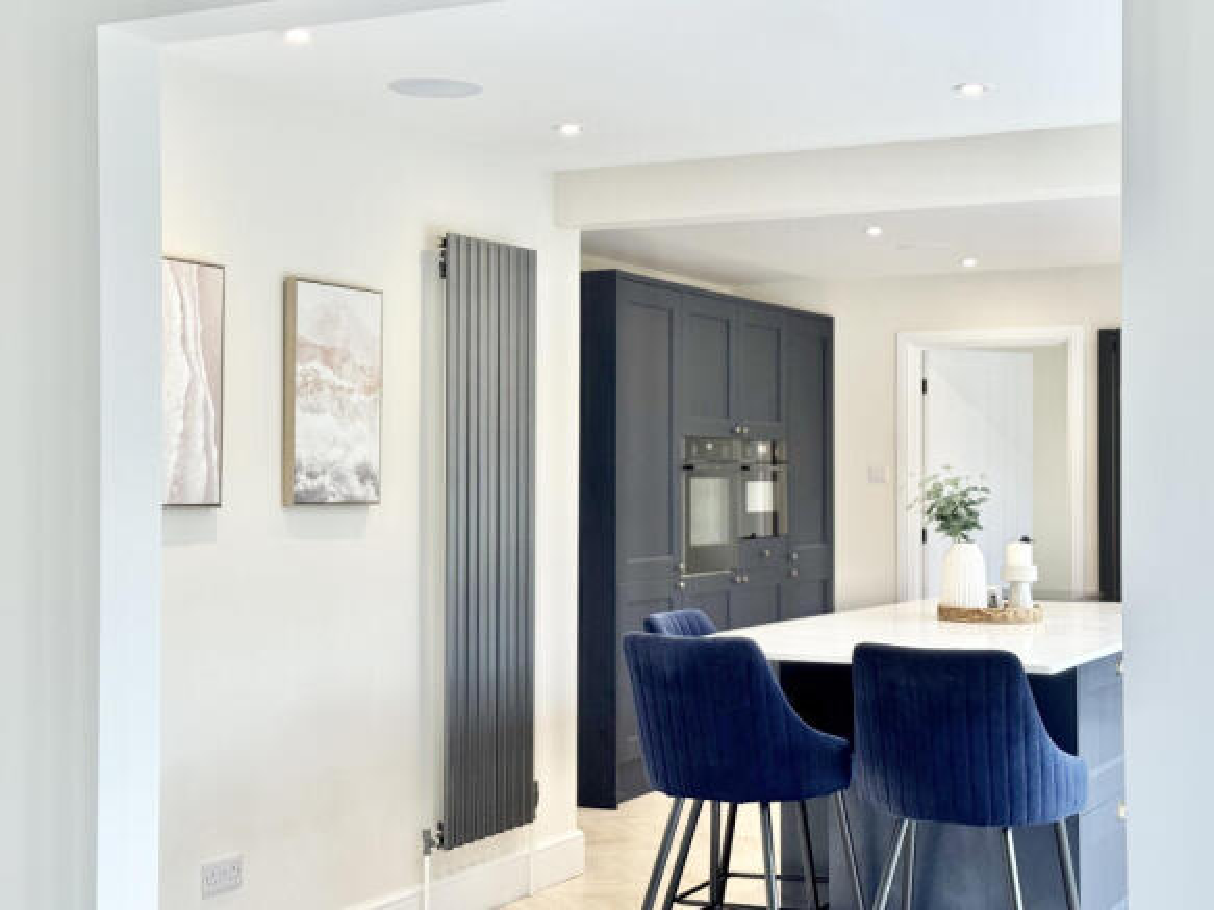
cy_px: 455
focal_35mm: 48
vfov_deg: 30.3
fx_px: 1683
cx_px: 607
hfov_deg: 39.7
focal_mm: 6.76
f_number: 1.78
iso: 50
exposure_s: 1/100
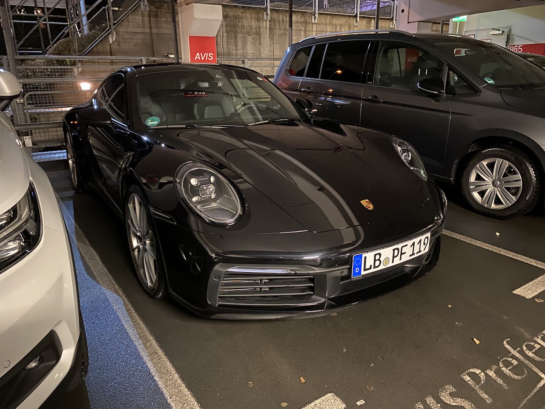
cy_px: 204
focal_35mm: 26
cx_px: 272
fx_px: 409
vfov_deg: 53.1
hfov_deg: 67.3
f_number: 1.8
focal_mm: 4.25
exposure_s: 1/8
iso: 640
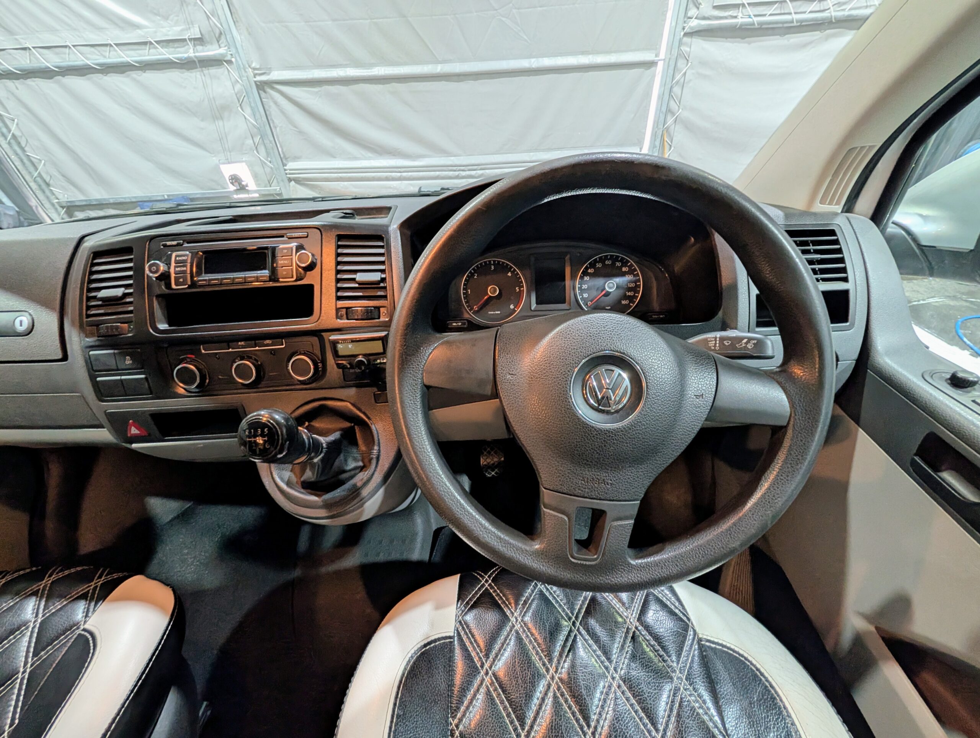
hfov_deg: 110.5
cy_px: 369
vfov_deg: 94.6
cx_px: 490
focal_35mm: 12
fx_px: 340
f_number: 1.7
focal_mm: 2.02
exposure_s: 1/25
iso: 227
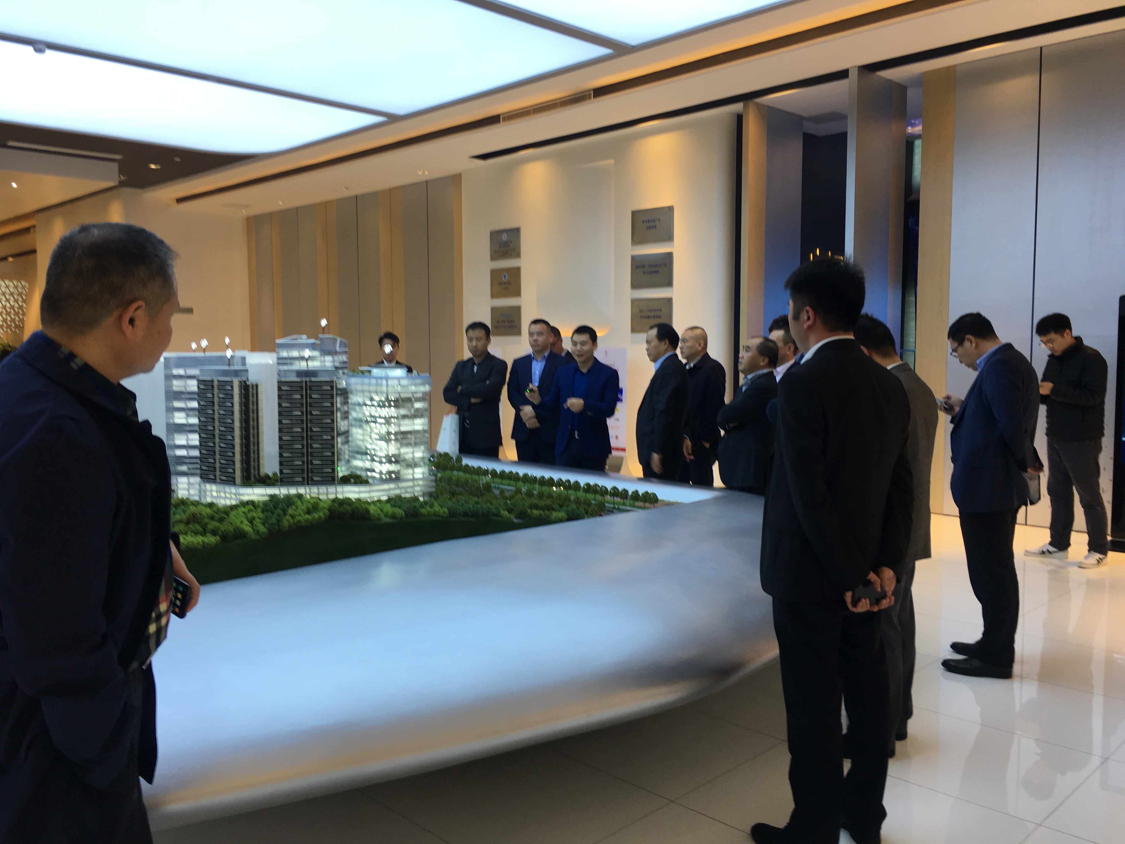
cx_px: 562
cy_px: 422
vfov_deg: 48.2
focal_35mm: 29
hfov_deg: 61.7
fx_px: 942
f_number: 2.2
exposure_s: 1/50
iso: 32
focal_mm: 4.15
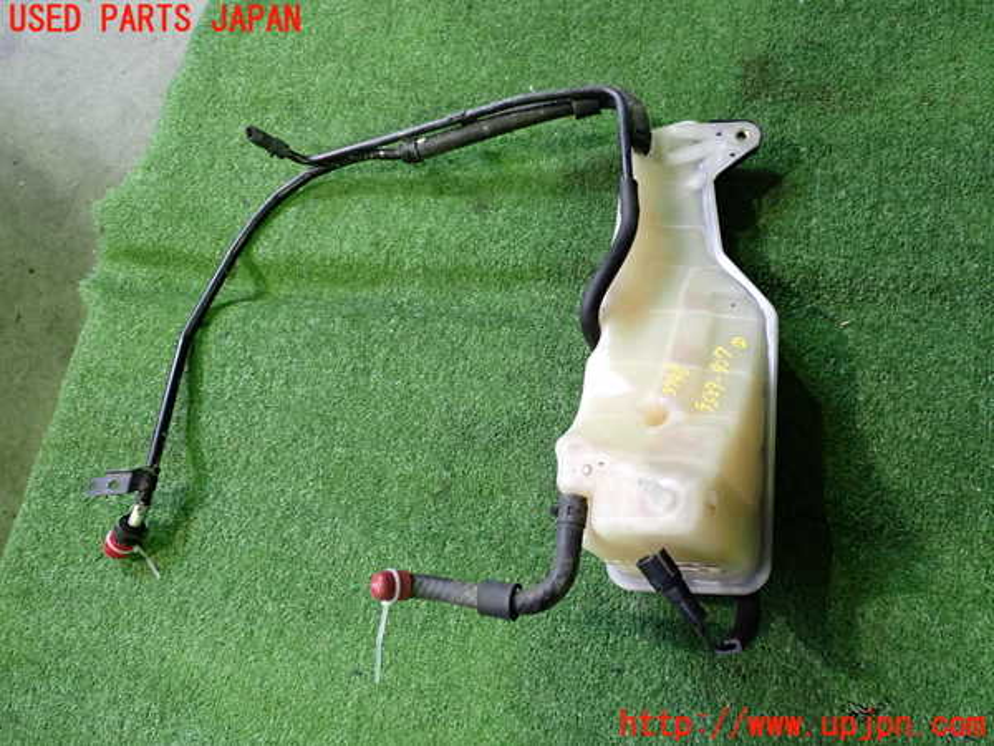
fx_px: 861
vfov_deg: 46.8
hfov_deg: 60.0
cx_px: 497
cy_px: 373
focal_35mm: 30
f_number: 2.3
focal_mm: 5.4
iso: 500
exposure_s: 1/30
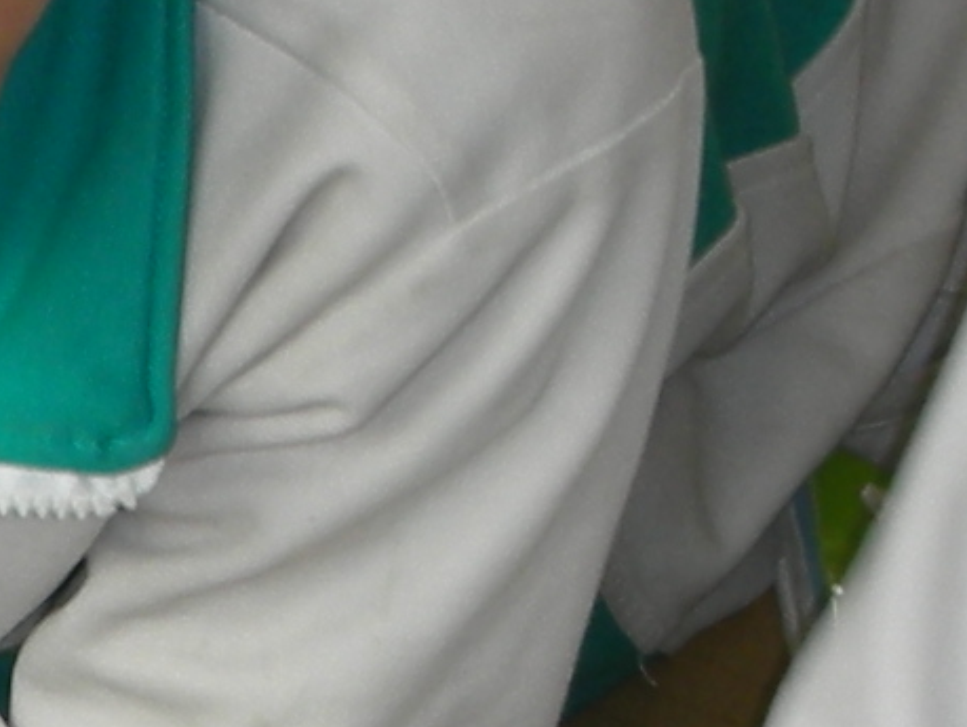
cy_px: 1119
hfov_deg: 6.9
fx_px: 7884
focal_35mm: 282
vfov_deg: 5.2
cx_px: -670
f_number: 3.5
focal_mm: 7.7
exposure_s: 1/30
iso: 50
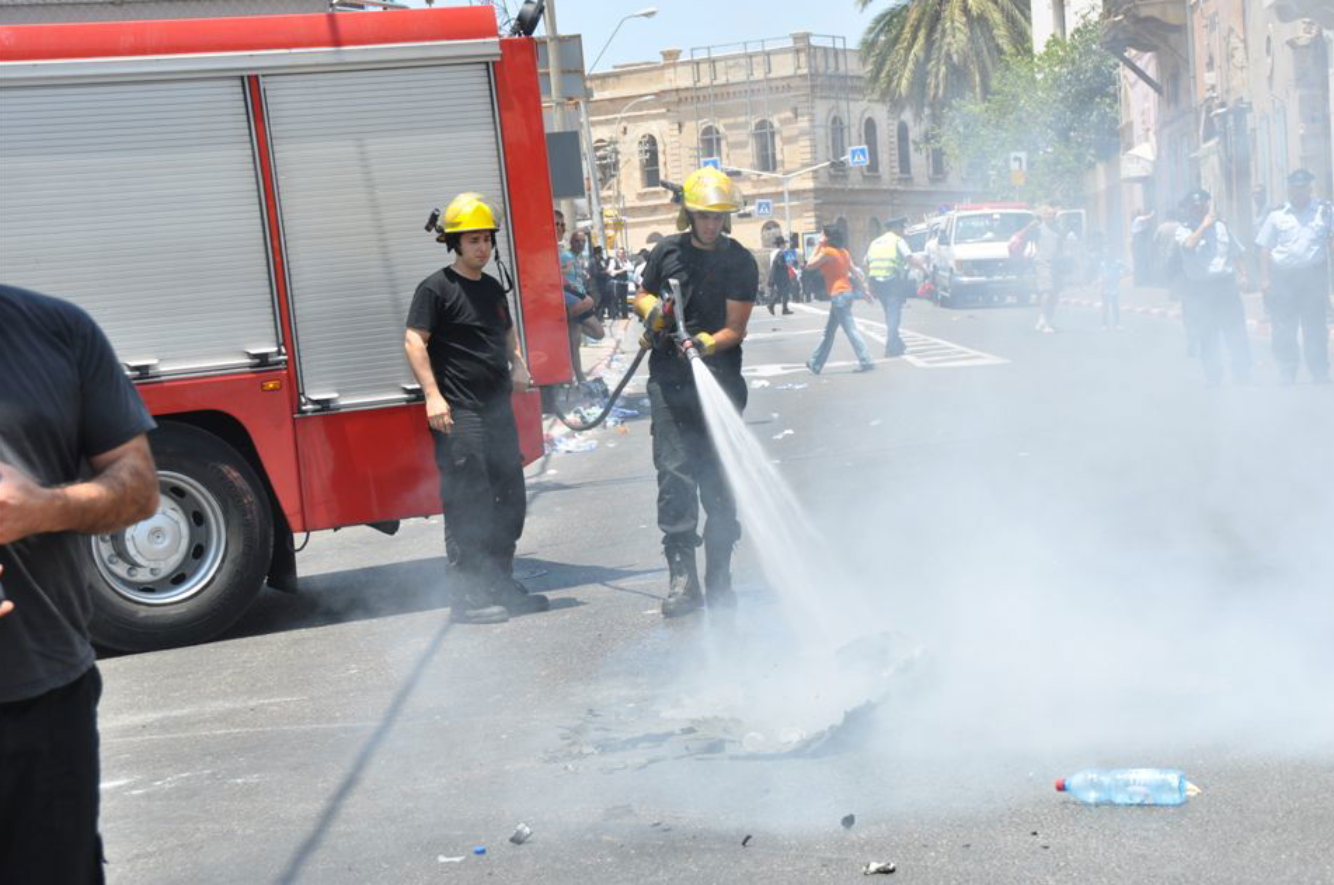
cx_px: 715
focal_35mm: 84
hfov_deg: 24.2
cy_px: 443
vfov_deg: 16.2
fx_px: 3108
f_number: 9
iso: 200
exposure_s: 1/320
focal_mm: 52
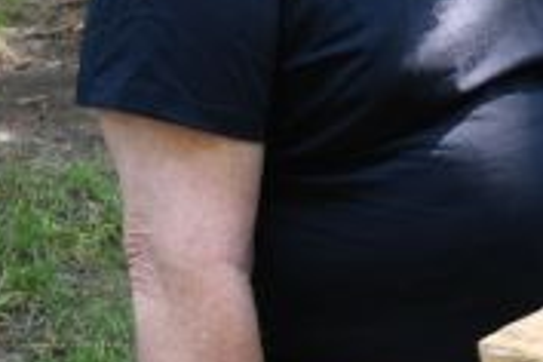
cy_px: -104
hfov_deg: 10.6
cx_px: 851
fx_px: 2805
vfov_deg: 7.3
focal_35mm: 186
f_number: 3.5
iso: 100
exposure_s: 1/40
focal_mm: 22
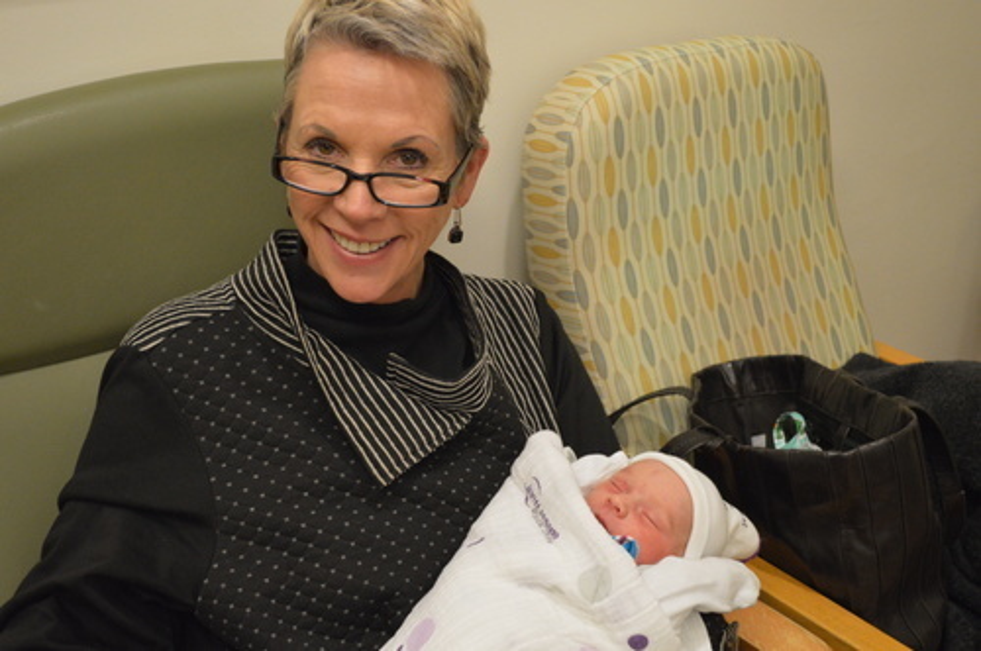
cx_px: 490
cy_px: 326
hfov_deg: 45.0
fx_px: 1184
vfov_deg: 30.8
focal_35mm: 44
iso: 2500
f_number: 4.5
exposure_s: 1/60
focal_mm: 29
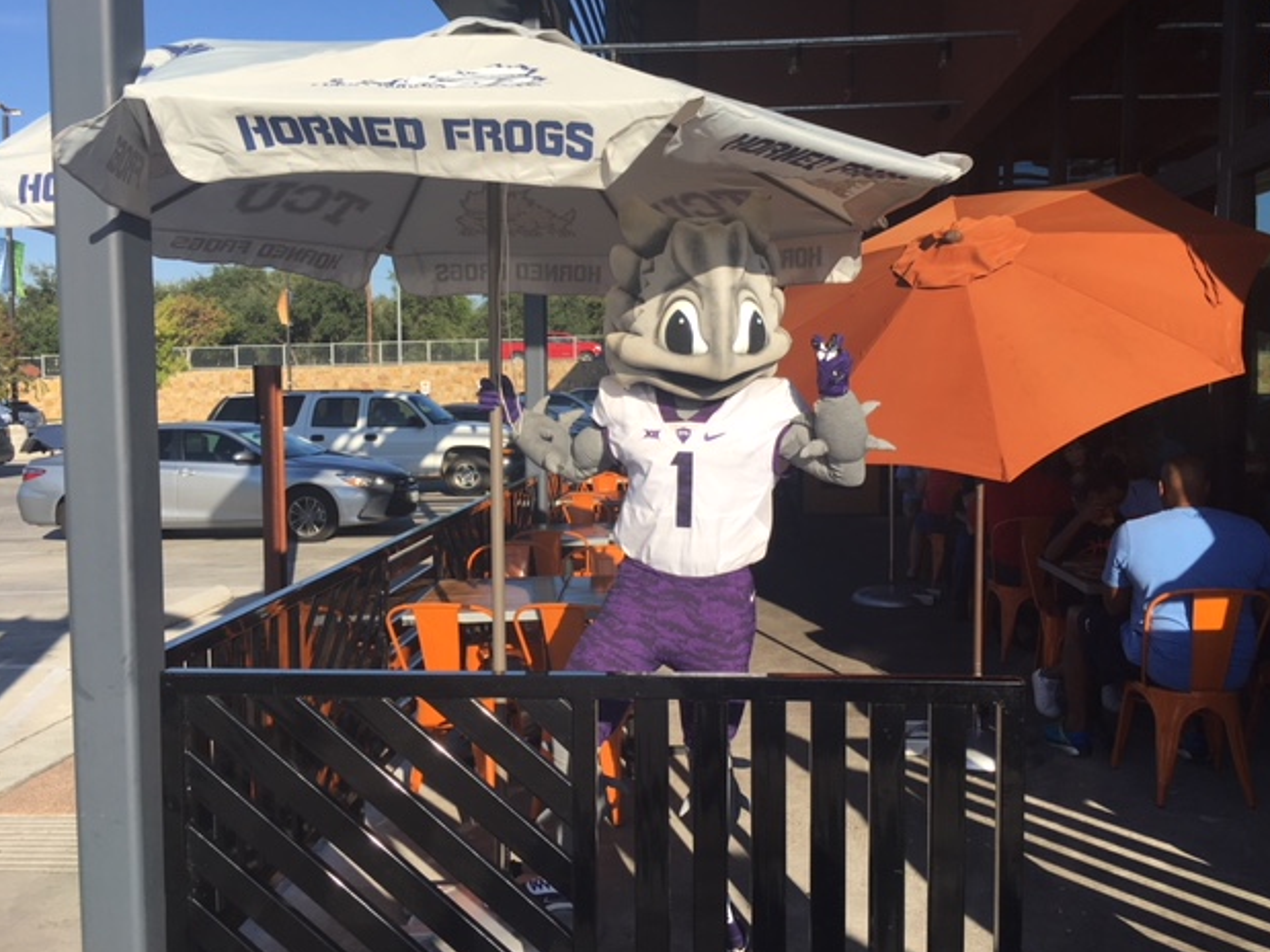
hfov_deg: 60.0
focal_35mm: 30
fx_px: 1100
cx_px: 652
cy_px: 470
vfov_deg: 46.8
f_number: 2.2
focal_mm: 4.15
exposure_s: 1/1282
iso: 25
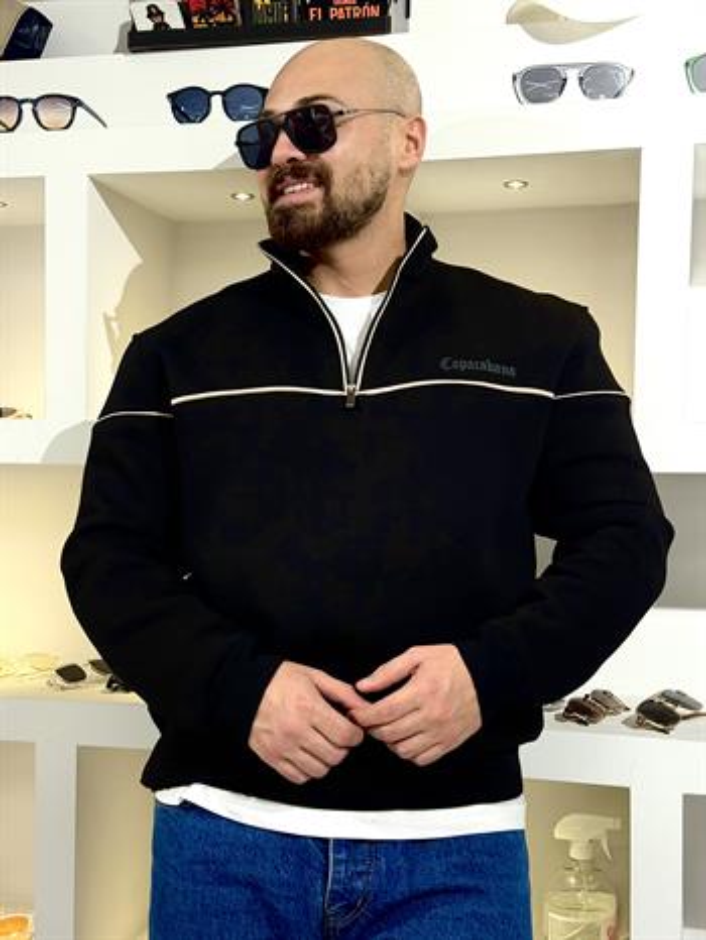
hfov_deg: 30.3
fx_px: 1304
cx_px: 353
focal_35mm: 48
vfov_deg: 39.6
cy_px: 470
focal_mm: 6.76
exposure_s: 1/100
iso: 160
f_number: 1.78
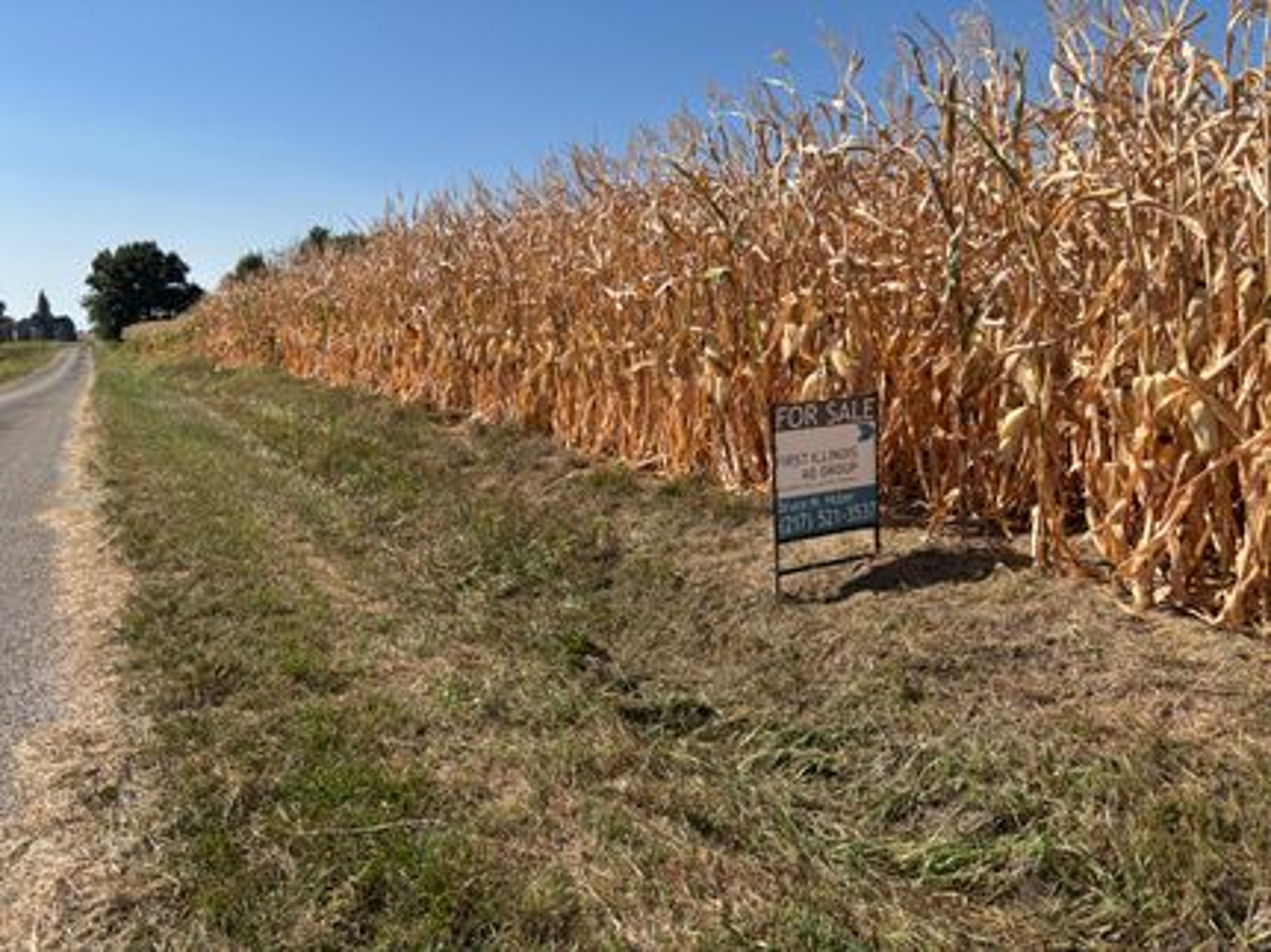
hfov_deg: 67.3
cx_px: 636
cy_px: 476
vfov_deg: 53.0
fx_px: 954
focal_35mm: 26
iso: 50
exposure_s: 1/3205
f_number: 1.6
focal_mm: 5.96
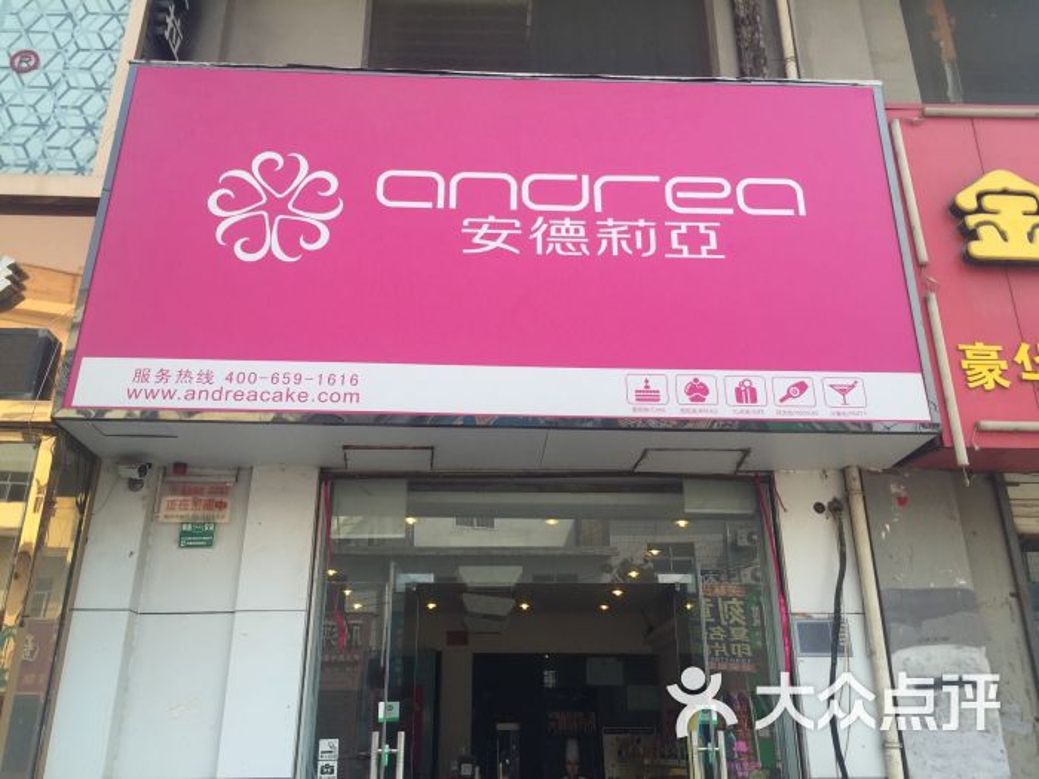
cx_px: 520
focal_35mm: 29
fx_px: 870
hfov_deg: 61.7
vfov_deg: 48.2
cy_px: 390
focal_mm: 4.15
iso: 32
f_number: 2.2
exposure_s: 1/659
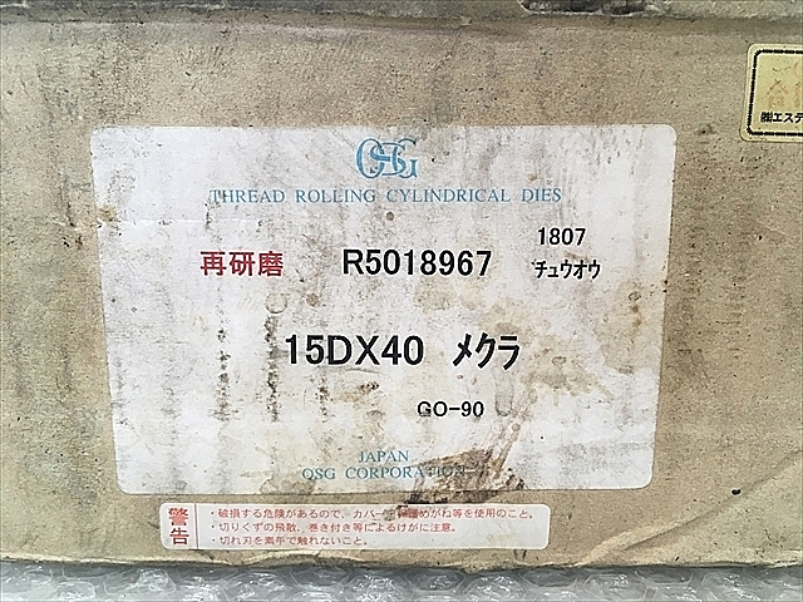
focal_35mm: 29
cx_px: 402
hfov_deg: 61.7
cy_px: 301
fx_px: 673
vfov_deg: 48.2
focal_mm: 4.15
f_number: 2.2
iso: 64
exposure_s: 1/30
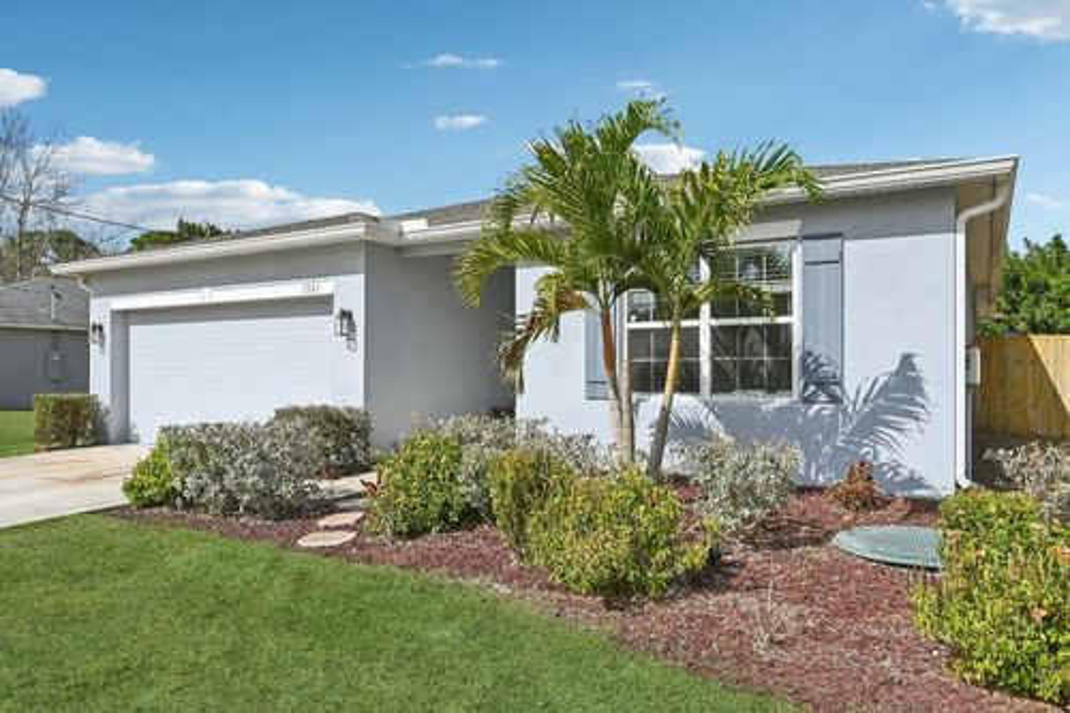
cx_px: 535
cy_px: 356
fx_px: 713
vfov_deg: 53.1
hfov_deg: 73.8
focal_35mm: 24
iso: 1000
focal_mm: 24
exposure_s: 1/5000
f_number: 8
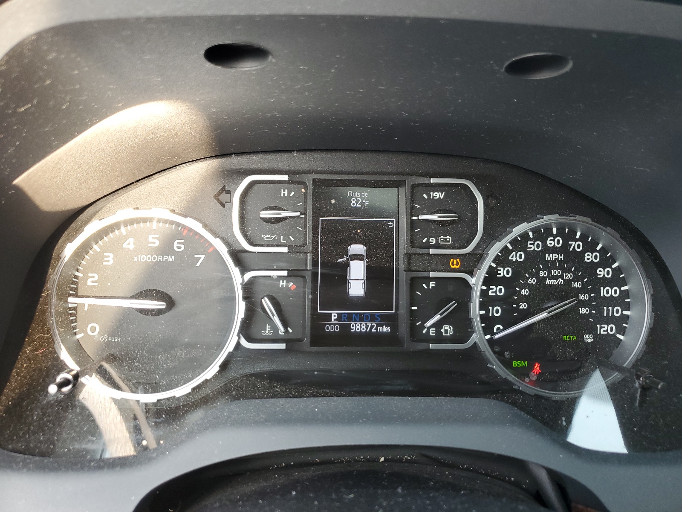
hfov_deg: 67.3
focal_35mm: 26
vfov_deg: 53.1
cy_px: 256
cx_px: 341
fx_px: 512
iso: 74
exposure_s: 1/60.2
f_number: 1.5
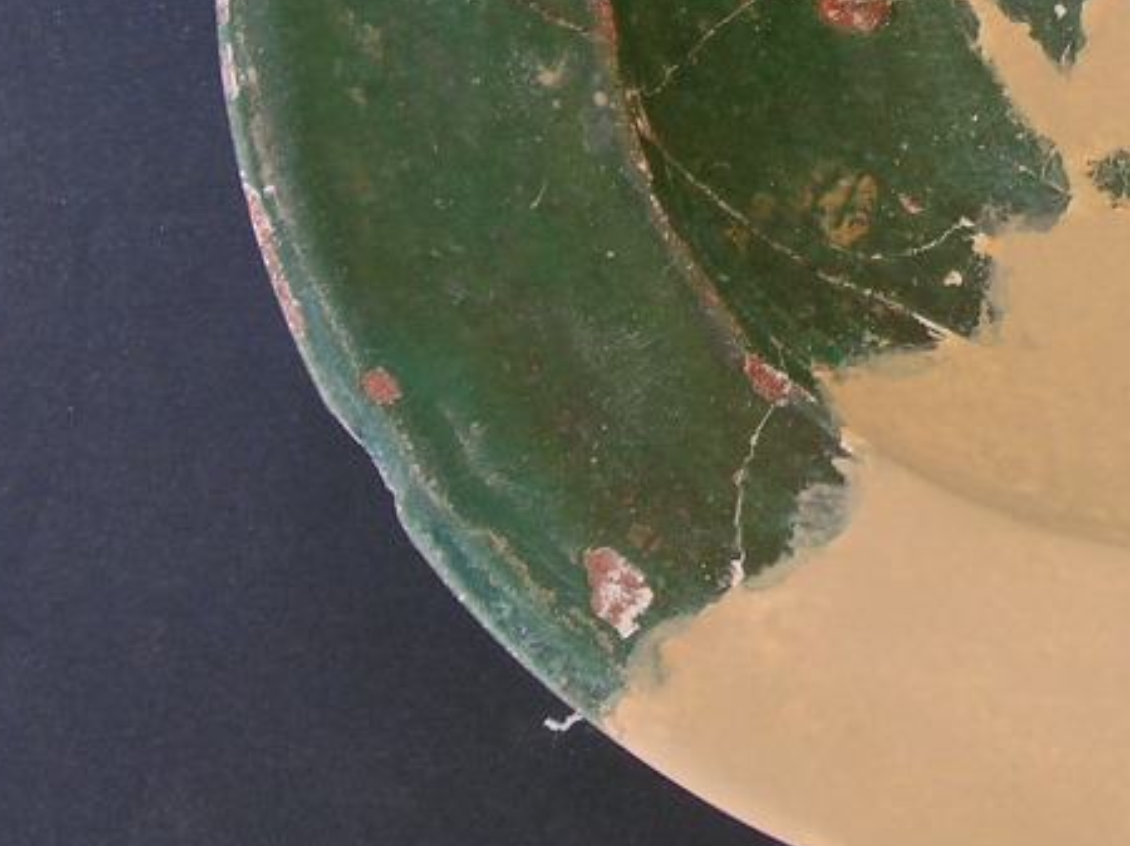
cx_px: 1213
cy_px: 25
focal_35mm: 111
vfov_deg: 13.2
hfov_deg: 17.2
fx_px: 3622
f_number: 3.9
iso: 50
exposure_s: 1/65.6
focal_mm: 8
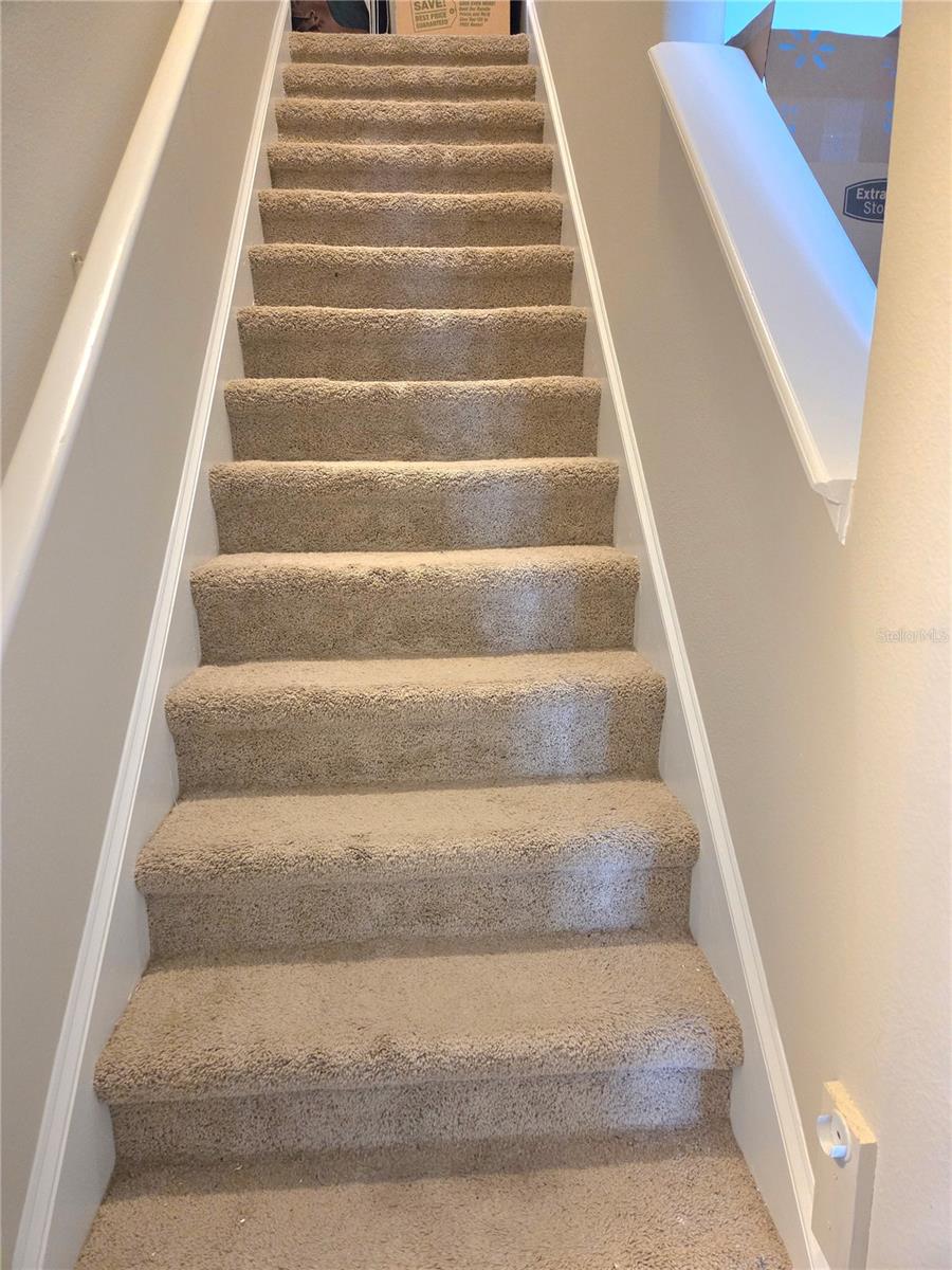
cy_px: 635
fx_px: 843
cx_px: 476
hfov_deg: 58.9
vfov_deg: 73.9
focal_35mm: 23
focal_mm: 5.4
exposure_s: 1/120
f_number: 1.8
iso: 2000
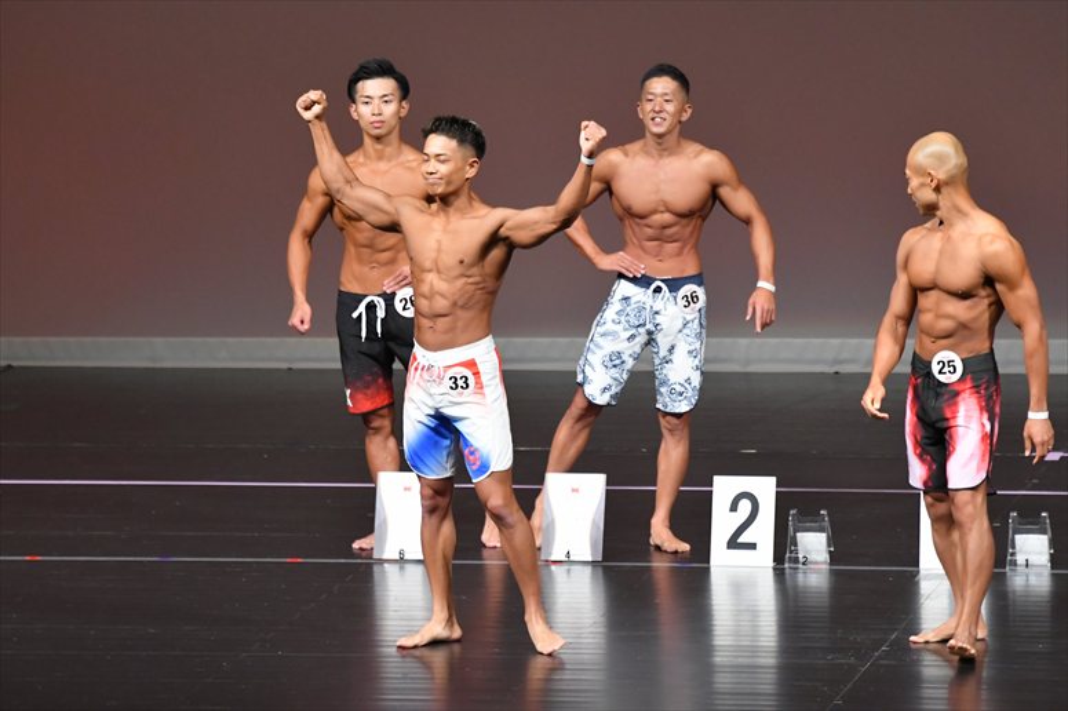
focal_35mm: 285
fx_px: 8451
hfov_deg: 7.2
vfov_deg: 4.8
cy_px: 356
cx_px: 534
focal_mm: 190
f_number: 5.6
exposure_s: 1/400
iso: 4000
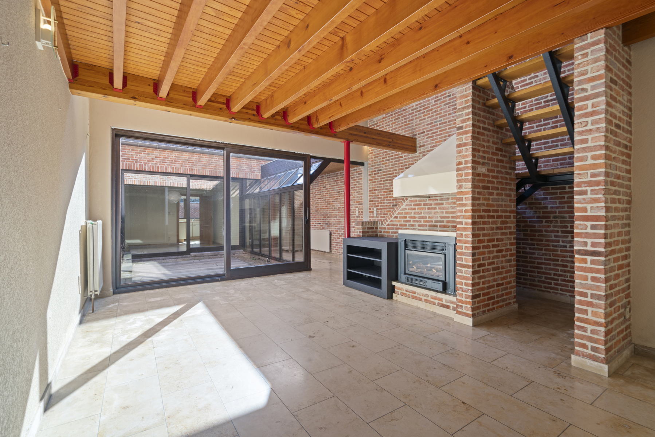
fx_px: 291
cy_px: 218
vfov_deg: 73.8
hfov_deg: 96.7
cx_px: 328
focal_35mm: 16
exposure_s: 1/2.5
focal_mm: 16
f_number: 11
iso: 250
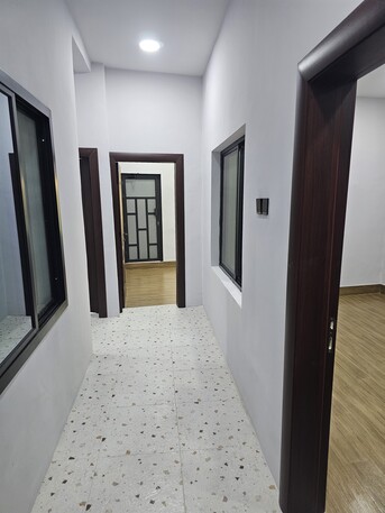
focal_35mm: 23
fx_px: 341
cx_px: 192
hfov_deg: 58.9
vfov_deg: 73.9
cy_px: 256
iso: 400
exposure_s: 1/142
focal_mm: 6.3
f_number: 1.7
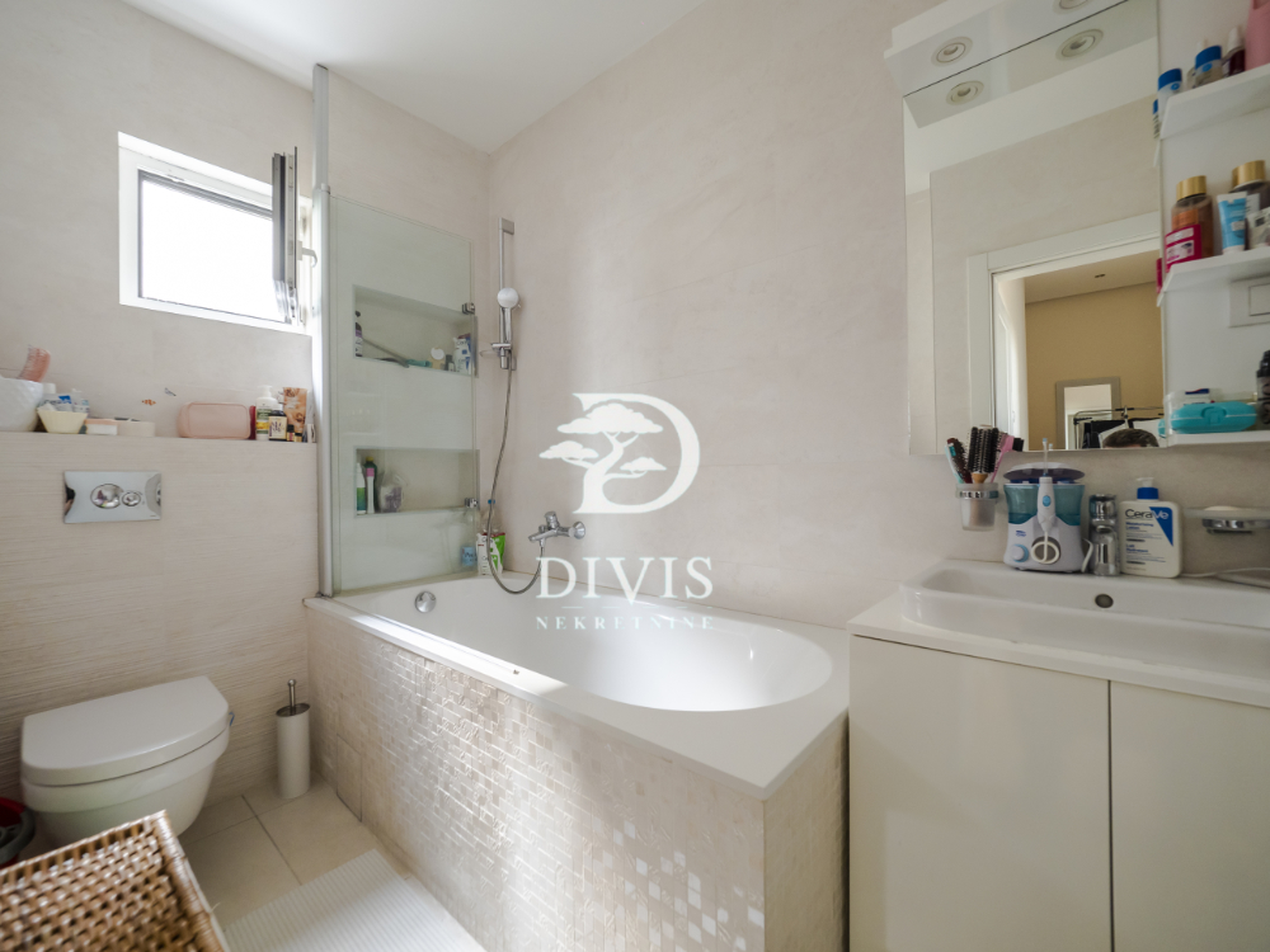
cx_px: 635
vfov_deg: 85.7
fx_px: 514
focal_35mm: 14
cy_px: 476
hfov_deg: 102.1
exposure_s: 1/13
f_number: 4
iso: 400
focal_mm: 7
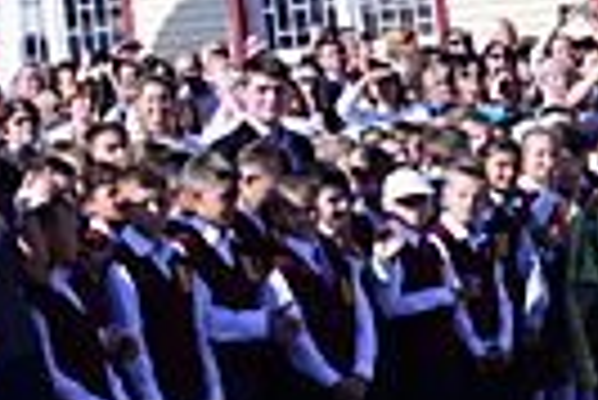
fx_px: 2295
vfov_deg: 9.8
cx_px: -542
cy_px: -117
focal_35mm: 138
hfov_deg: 13.1
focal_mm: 35
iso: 500
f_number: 8
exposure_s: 1/1250
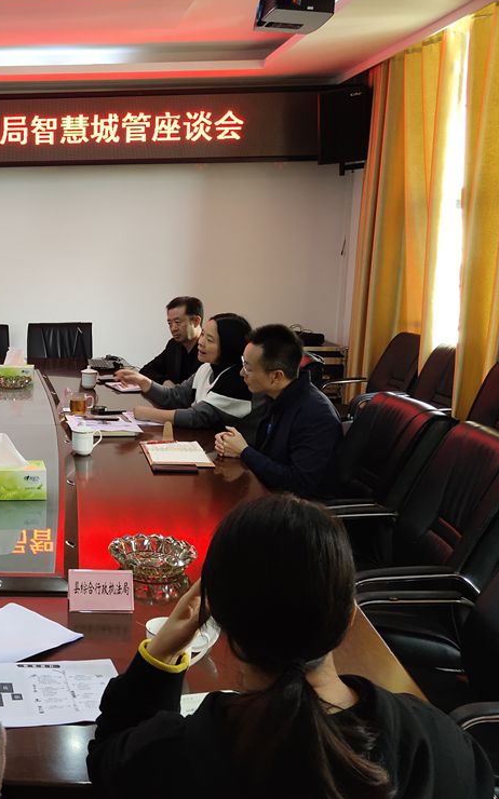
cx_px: -24
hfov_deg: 27.7
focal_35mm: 43
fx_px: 936
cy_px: 396
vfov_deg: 46.2
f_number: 1.8
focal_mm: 4.35
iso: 141
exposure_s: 1/50
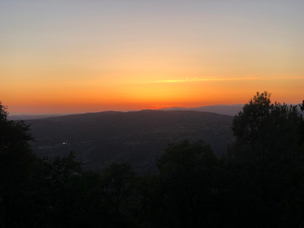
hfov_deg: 33.8
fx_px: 501
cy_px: 114
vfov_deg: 25.7
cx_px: 152
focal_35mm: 57
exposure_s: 1/121
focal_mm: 6.6
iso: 25
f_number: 2.8
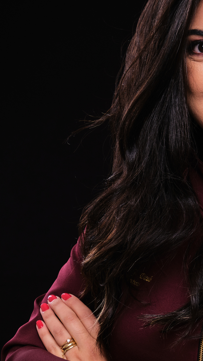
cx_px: 183
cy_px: 251
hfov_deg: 8.4
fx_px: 1377
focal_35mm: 144
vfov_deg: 14.9
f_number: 9
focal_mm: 48.5
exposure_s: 1/125
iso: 160
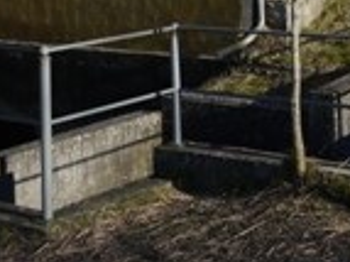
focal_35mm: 88
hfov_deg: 22.0
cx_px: 284
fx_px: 889
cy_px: -147
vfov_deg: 15.3
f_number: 7.1
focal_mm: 14
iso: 100
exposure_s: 1/320
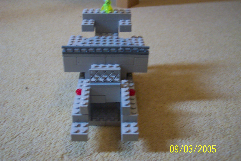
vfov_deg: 35.1
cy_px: 80
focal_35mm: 38
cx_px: 120
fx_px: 254
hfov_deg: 50.7
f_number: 2.8
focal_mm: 8
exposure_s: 1/30
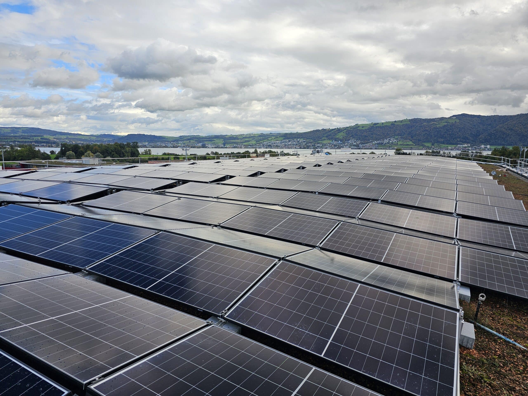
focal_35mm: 23
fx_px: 351
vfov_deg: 58.9
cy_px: 198
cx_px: 264
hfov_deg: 73.9
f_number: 1.7
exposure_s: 1/541
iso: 10
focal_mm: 6.3
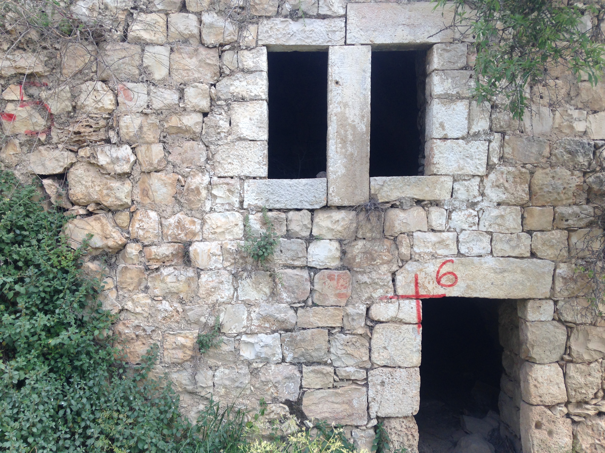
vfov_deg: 42.9
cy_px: 226
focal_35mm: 33
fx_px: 577
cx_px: 302
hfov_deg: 55.4
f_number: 2.4
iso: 50
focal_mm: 4.12
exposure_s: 1/264
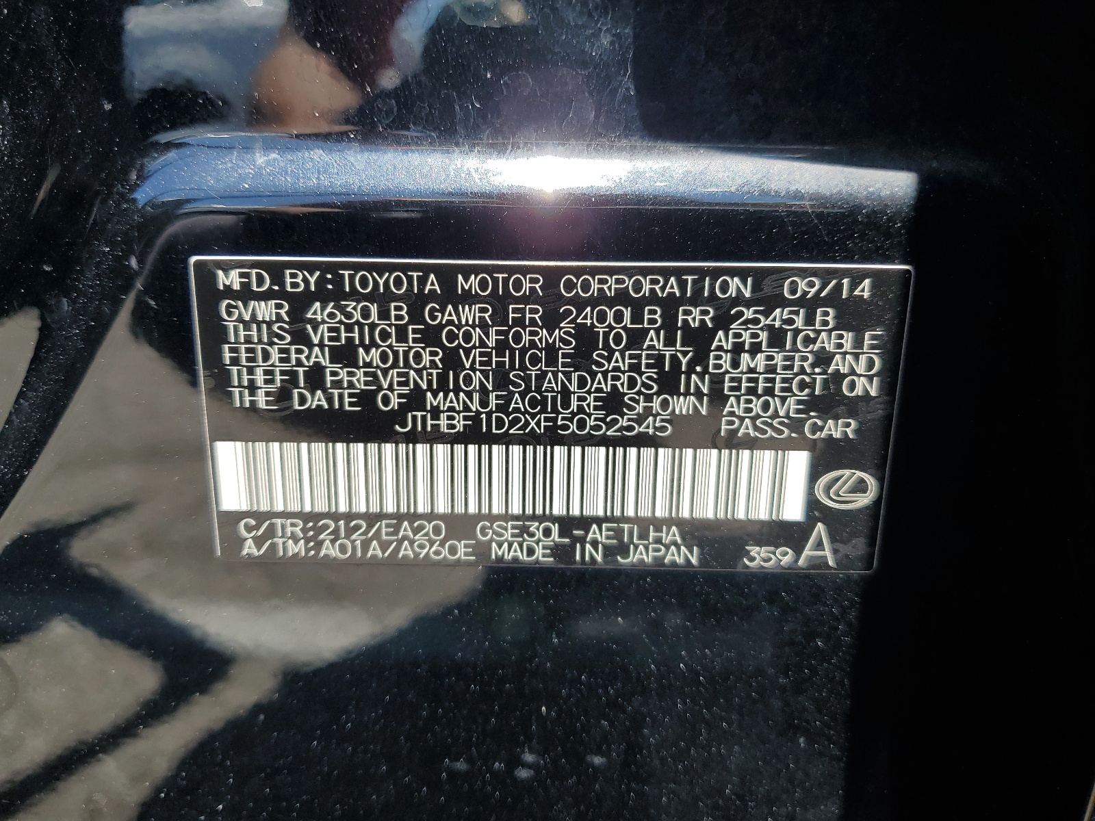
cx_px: 548
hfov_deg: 67.3
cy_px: 410
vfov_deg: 53.1
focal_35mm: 26
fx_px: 822
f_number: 1.5
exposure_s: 1/769
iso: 50
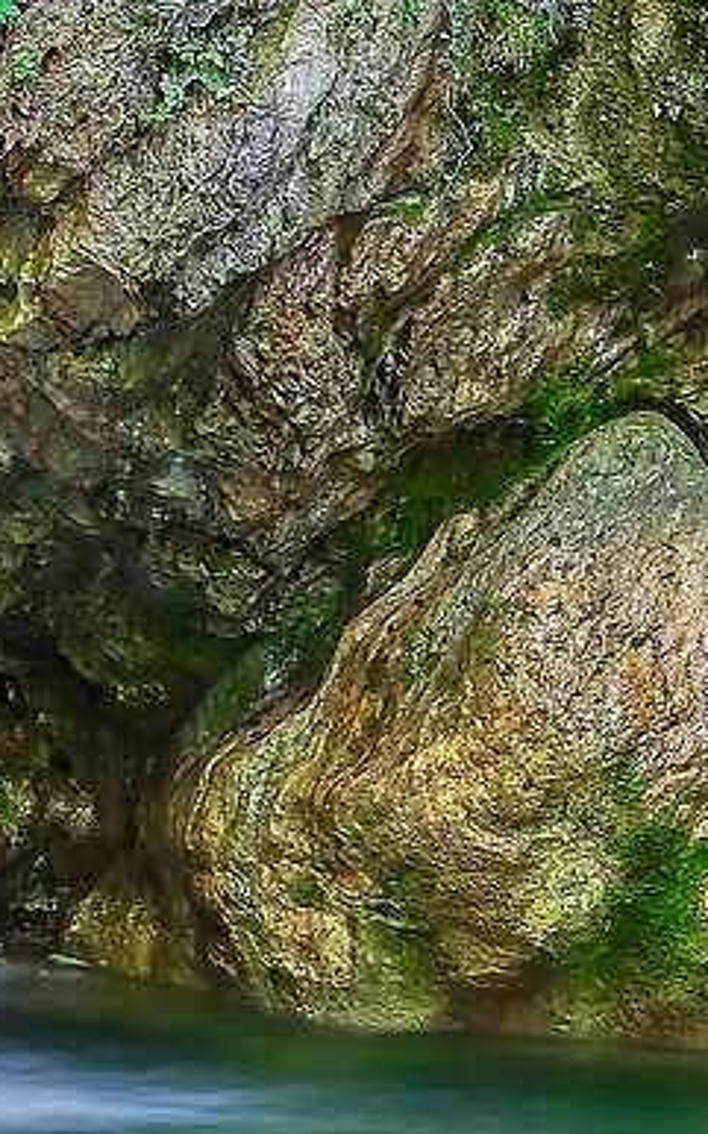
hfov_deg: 13.2
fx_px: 2935
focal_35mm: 95
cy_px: 967
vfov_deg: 21.5
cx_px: 969
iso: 100
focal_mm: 15
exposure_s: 1
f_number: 11
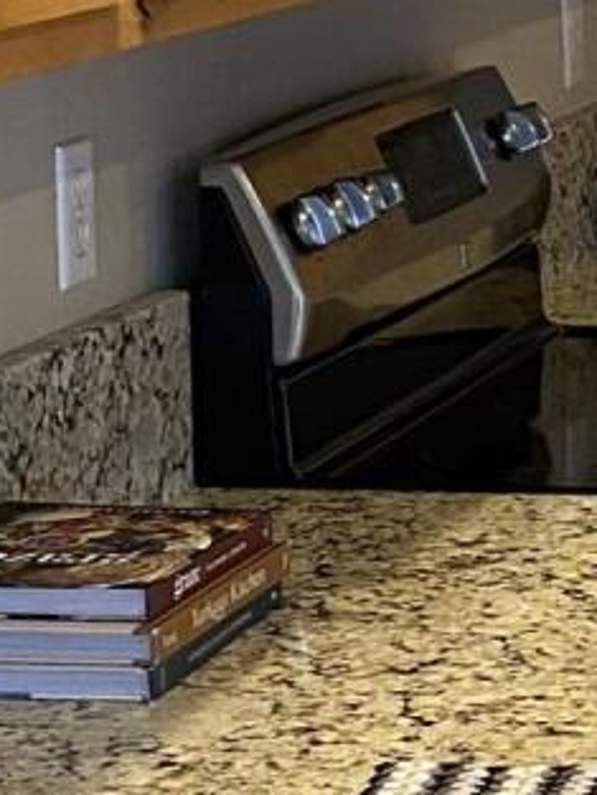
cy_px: 81
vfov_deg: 11.8
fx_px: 3815
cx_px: 1181
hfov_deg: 8.5
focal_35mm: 166
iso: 80
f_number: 1.8
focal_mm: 4.25
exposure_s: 1/60
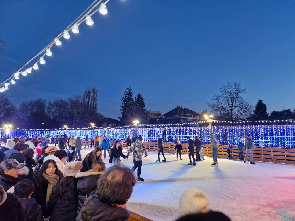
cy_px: 110
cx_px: 148
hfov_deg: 73.9
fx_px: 196
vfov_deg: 58.9
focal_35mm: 23
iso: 500
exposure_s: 1/100
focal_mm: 5.54
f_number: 1.8
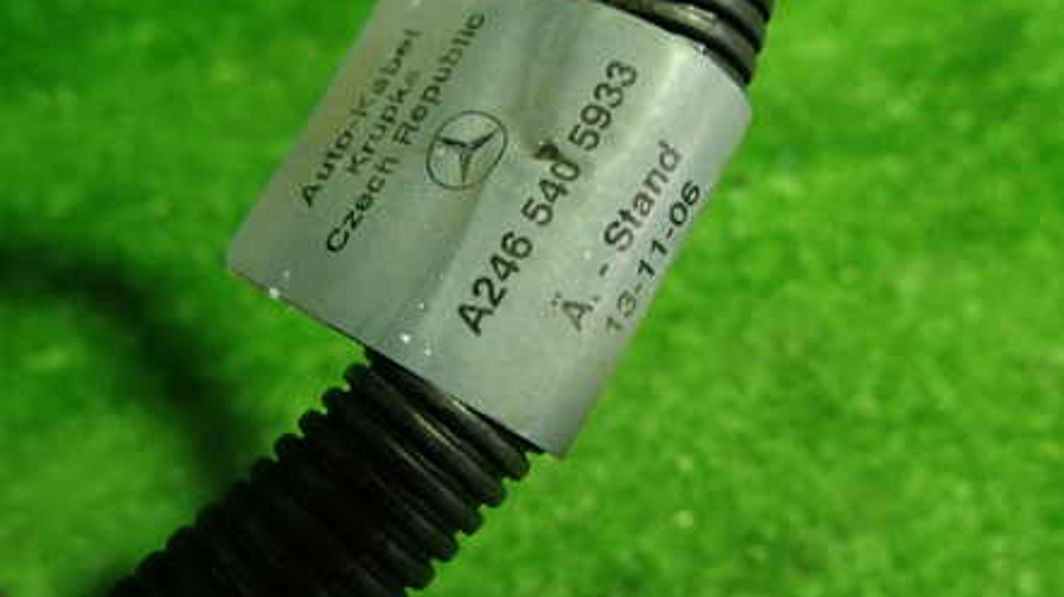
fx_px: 1043
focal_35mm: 37
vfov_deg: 31.9
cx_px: 607
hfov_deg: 53.9
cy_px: 262
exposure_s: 1/30
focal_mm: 4.5
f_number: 2
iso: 200
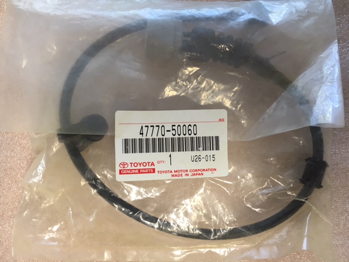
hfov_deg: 61.7
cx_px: 174
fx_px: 292
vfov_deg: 48.2
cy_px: 131
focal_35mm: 29
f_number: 2.2
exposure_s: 1/33
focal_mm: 4.15
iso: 64
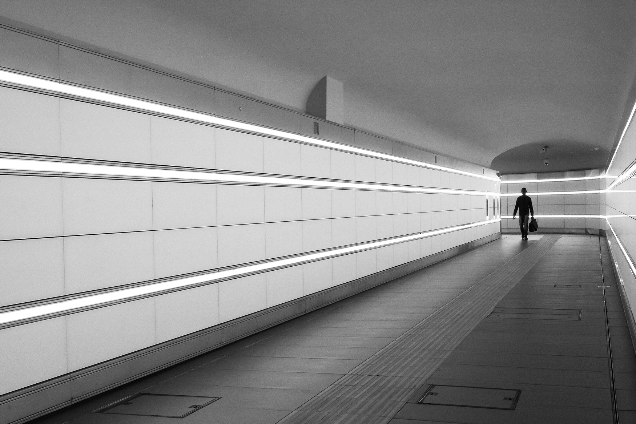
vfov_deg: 28.0
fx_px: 848
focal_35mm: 48
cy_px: 249
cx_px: 259
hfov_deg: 41.0
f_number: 11
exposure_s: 1/125
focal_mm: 23
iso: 4000
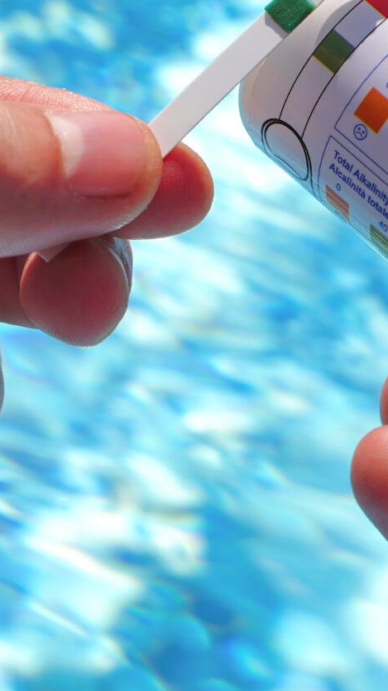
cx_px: 618
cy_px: 320
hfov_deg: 5.0
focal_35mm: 241
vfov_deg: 9.0
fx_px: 4413
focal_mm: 75
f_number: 8
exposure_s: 1/640
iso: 80
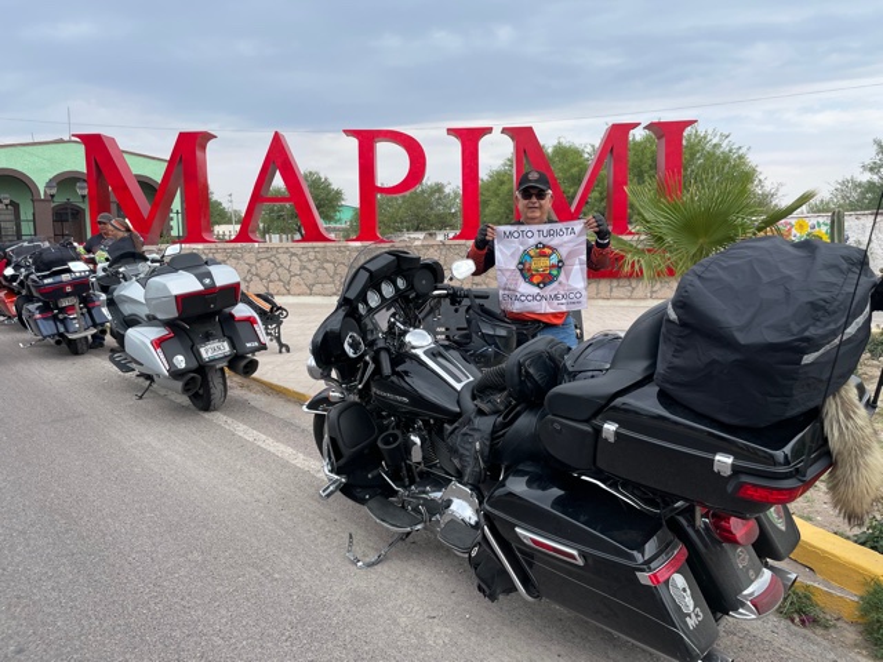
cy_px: 331
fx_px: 663
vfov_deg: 53.1
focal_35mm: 26
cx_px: 442
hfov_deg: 67.3
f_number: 1.6
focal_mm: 4.2
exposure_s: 1/1770
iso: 32
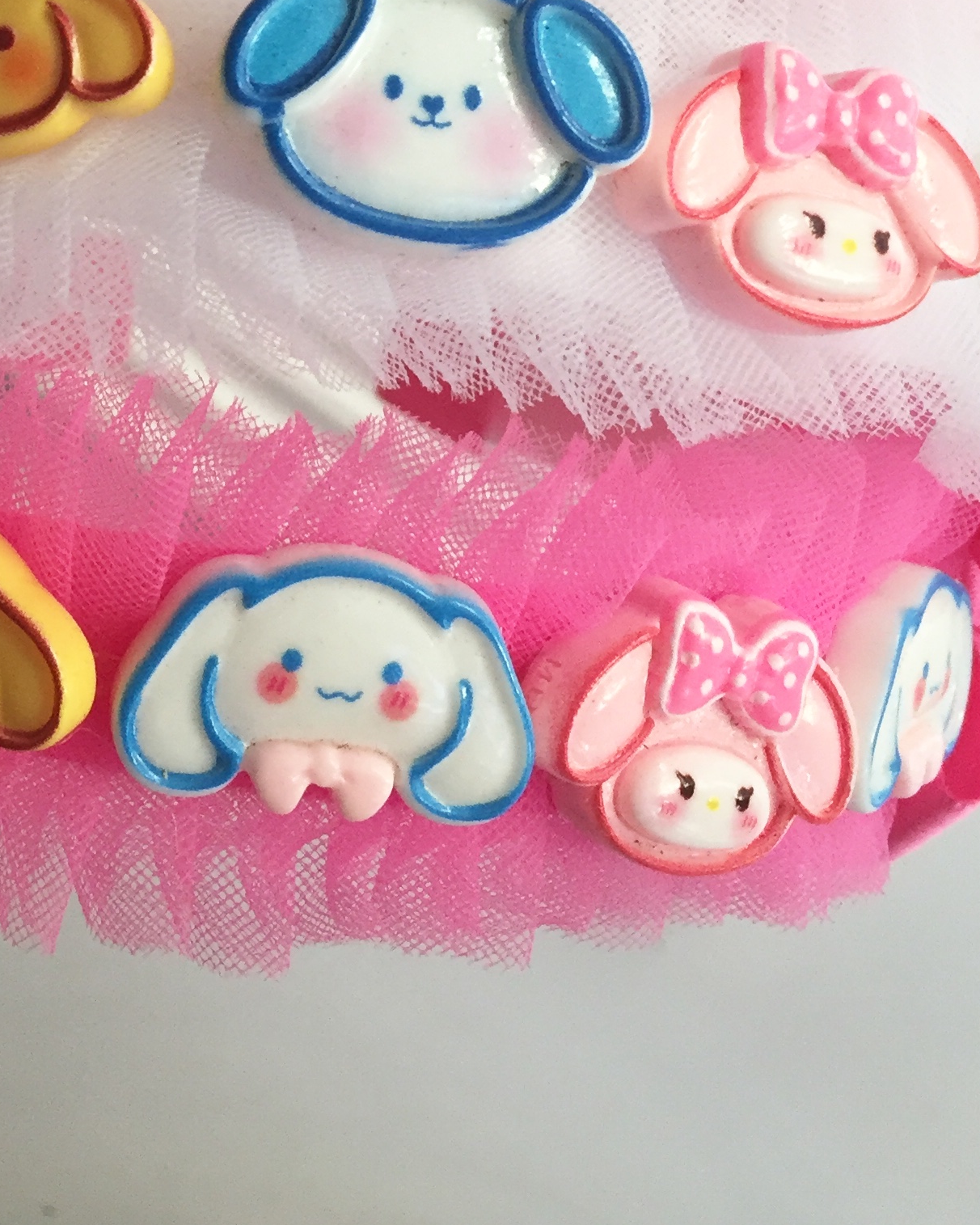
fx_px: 2212
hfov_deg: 24.7
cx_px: 235
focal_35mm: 61
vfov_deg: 28.7
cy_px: -44
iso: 64
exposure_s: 1/33
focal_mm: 4.15
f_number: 2.2
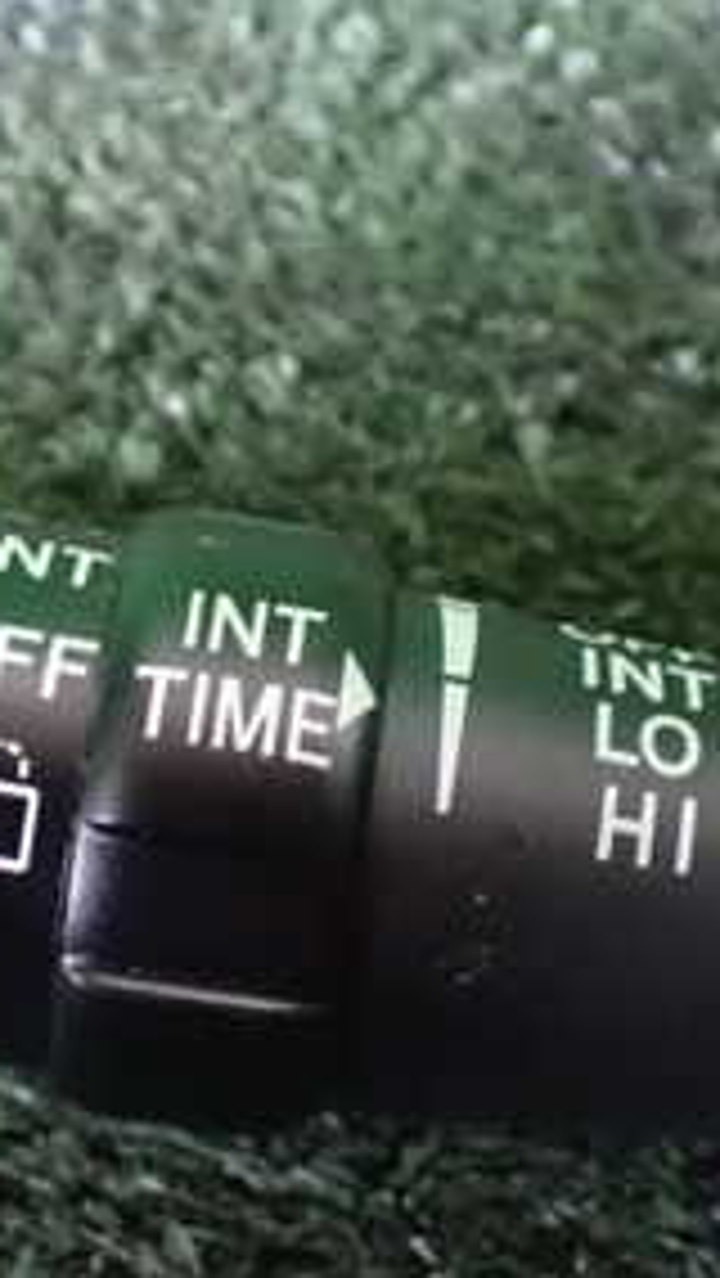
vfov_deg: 30.5
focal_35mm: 69
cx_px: 140
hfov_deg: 17.4
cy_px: 720
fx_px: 2339
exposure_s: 1/20
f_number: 2.3
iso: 1600
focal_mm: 5.4
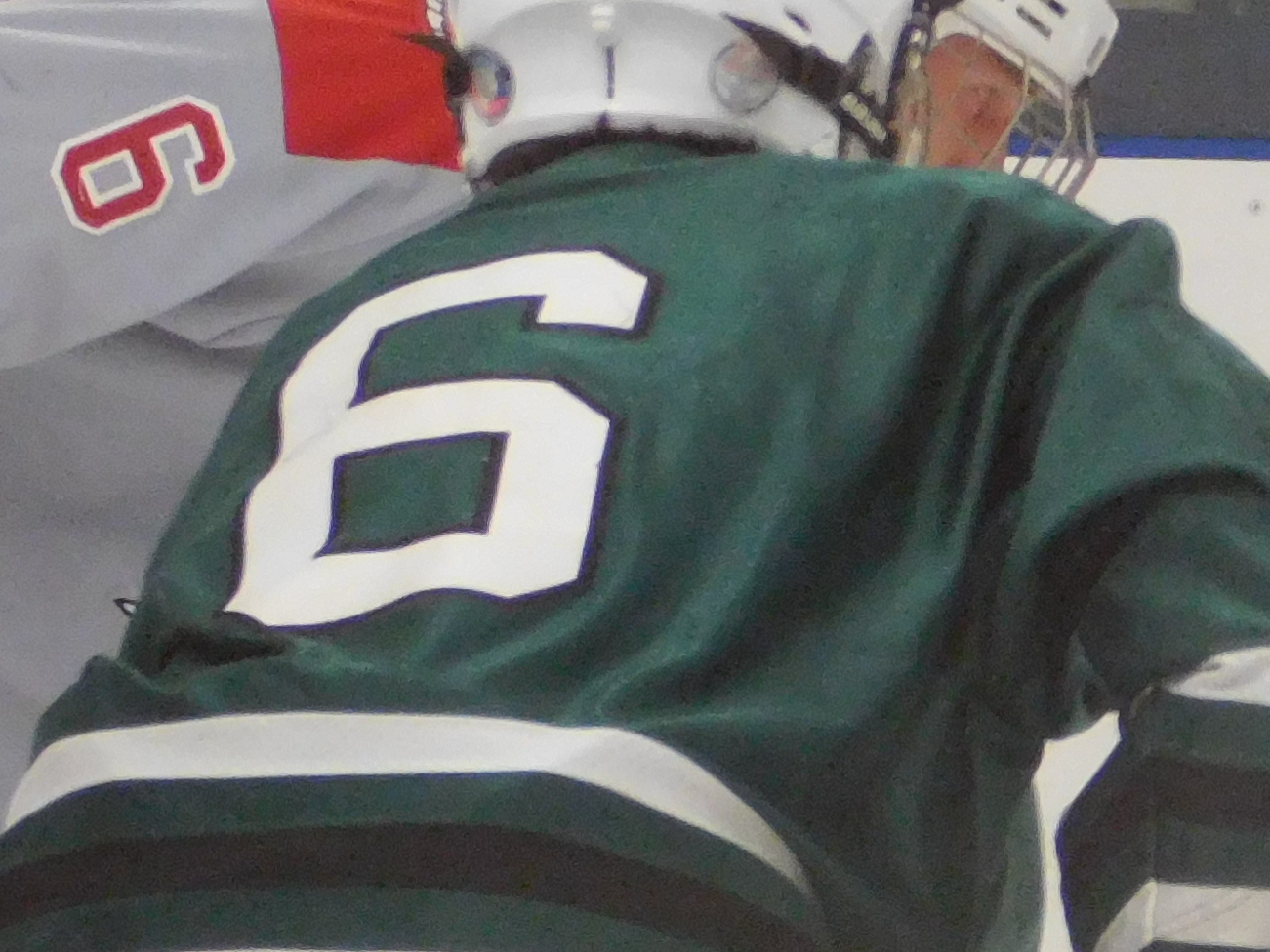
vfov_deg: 1.6
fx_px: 34564
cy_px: 517
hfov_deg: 2.1
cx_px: 1334
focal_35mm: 942
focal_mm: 47.2
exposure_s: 1/30
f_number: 5.7
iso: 500
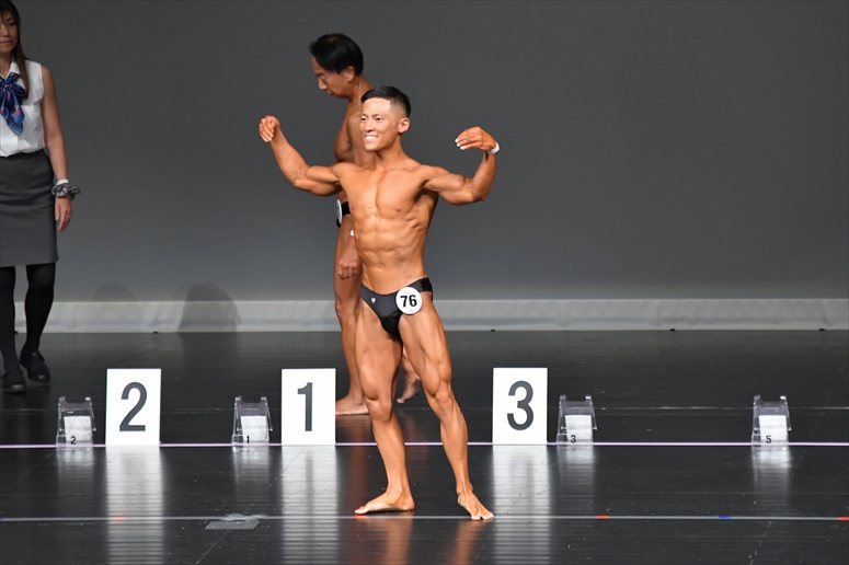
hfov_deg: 6.0
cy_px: 282
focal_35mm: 345
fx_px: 8132
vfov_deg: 4.0
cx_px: 424
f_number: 5.6
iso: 5000
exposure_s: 1/400
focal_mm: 230
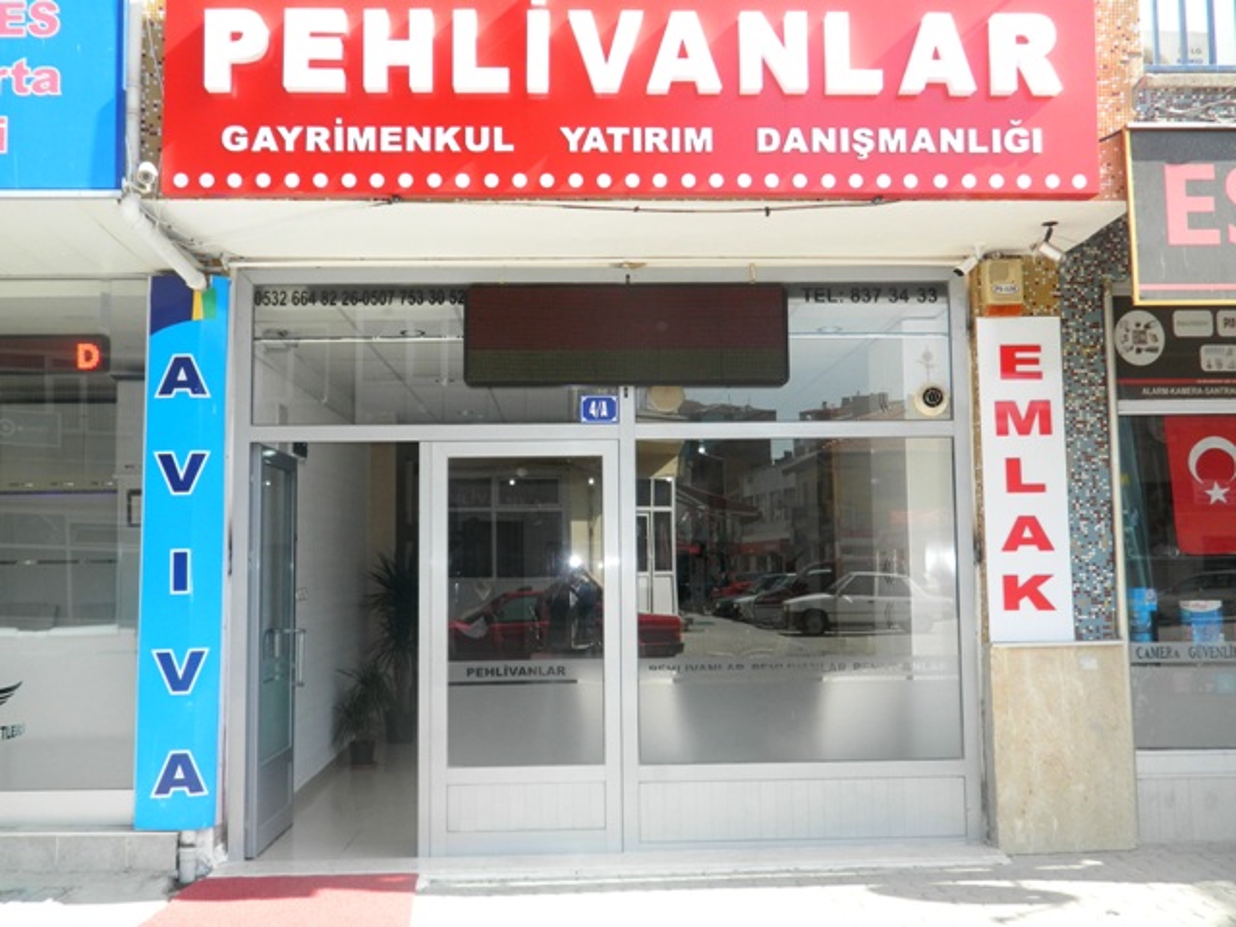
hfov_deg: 52.6
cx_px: 618
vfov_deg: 40.7
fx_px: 1250
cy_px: 464
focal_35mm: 35
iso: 110
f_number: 3.3
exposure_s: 1/250
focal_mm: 6.2
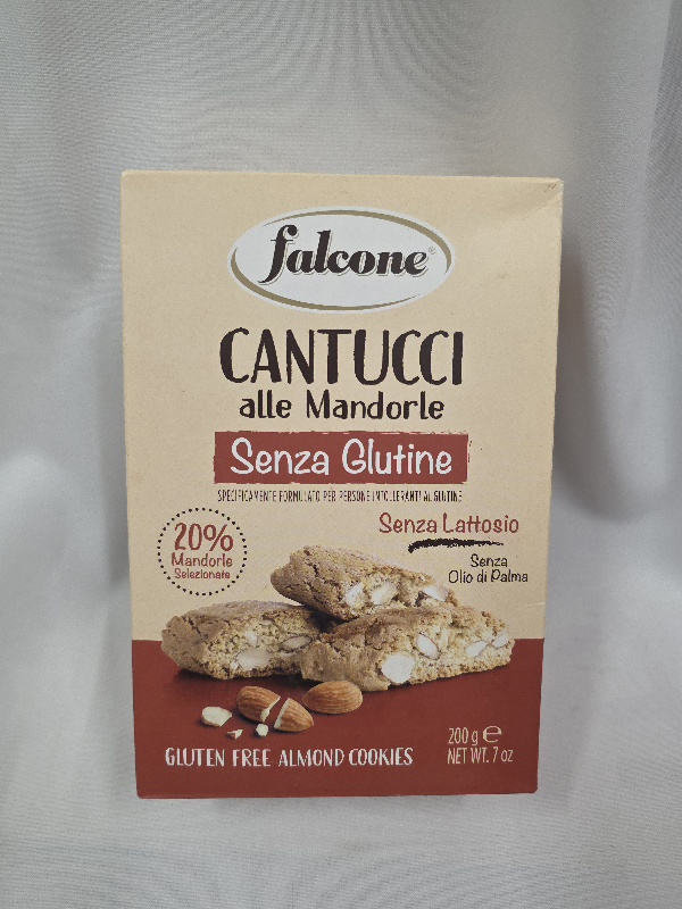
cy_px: 454
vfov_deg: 73.9
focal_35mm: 23
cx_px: 341
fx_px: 604
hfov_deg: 58.9
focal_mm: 6.3
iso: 320
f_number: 1.7
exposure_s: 1/101
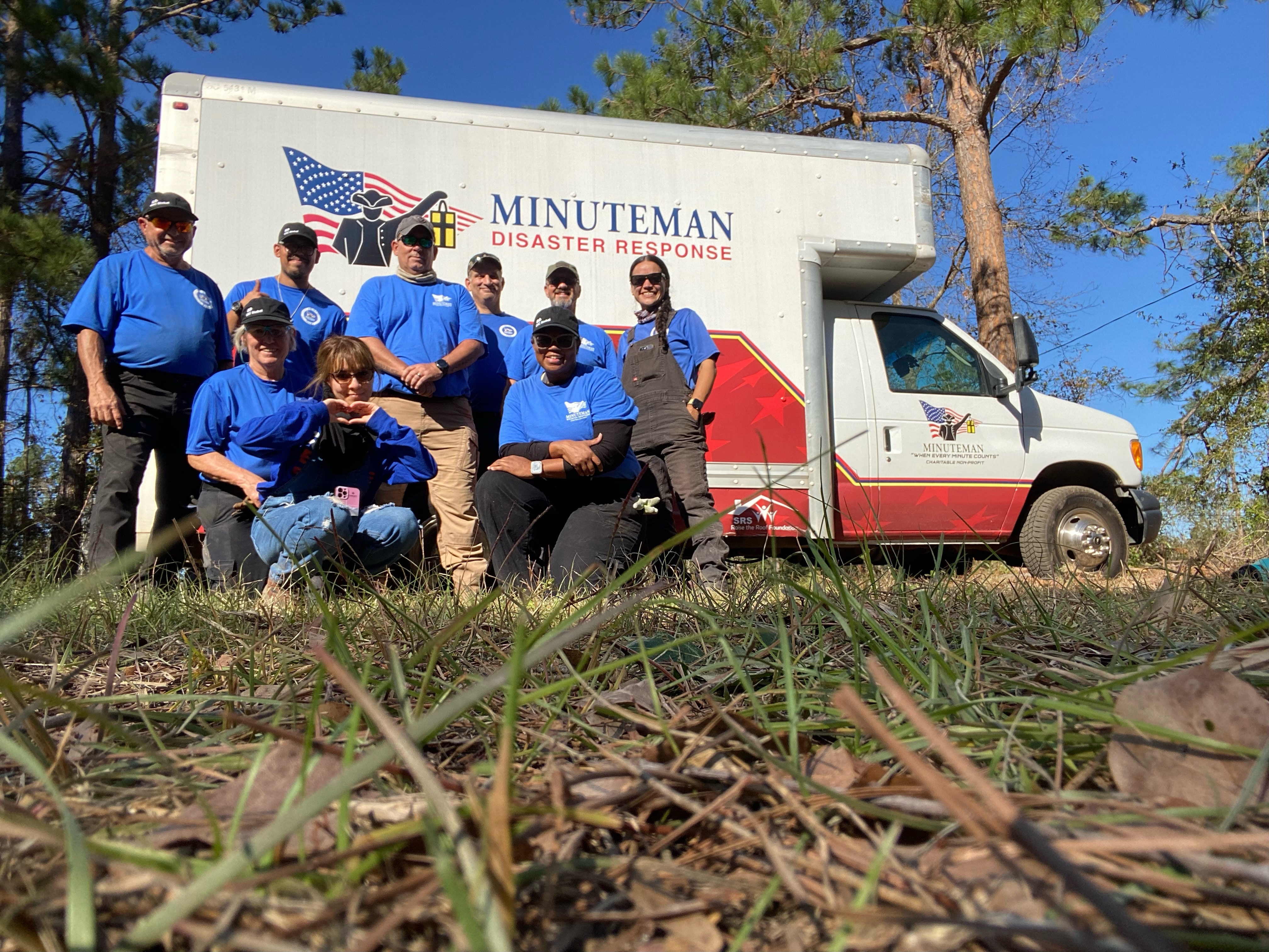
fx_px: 843
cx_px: 634
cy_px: 476
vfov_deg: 58.9
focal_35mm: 23
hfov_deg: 73.9
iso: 25
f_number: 2.2
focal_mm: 2.71
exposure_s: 1/1125
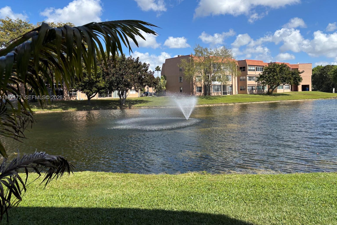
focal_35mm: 28
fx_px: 262
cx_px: 169
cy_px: 98
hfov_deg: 65.5
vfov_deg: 46.3
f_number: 1.6
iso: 50
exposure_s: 1/2857
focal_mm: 5.96
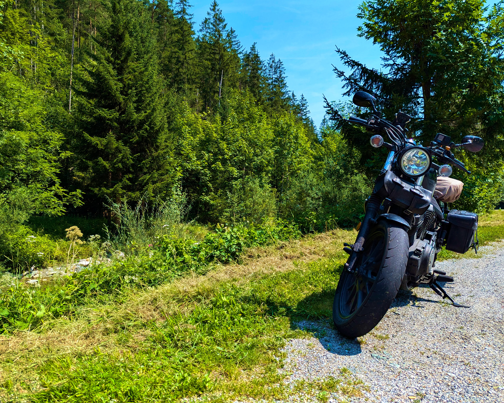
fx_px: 373
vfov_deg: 56.8
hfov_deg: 68.1
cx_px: 245
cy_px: 201
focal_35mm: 25
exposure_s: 1/1855
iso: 47
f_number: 1.85
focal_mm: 6.81
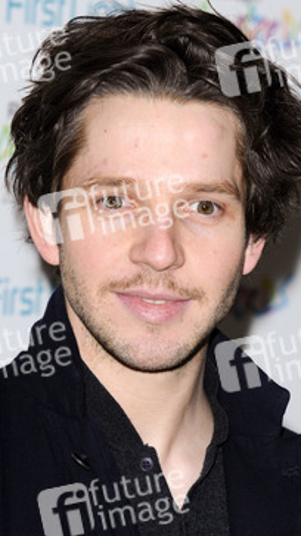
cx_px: 157
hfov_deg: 6.3
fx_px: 2755
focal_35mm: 194
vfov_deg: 11.1
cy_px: 284
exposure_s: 1/200
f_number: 4.5
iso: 320
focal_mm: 112
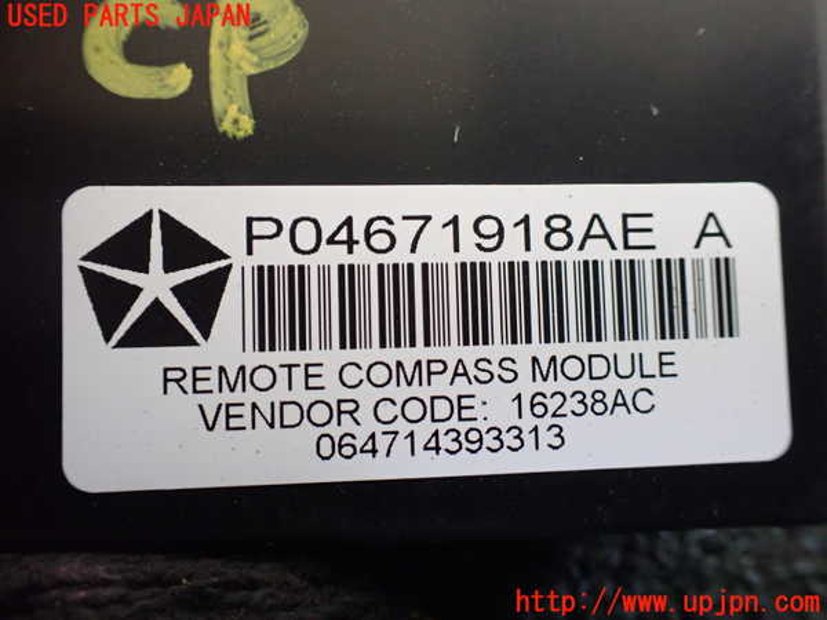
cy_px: 310
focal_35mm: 30
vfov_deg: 46.8
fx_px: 717
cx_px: 414
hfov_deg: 60.0
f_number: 2.3
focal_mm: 5.4
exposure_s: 1/80
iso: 800
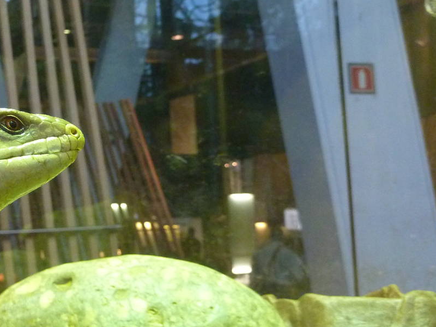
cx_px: 22
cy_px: 168
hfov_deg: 28.8
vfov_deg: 22.9
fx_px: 806
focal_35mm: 64
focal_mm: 5.3
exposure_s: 1/20
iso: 400
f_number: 3.5
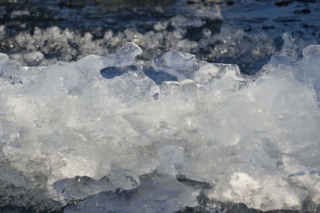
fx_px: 1778
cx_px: 160
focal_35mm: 200
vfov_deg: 6.9
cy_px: 106
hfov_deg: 10.3
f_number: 13
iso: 200
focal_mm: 200
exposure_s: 1/320
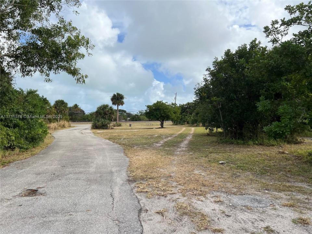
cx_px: 156
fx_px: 234
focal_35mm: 26
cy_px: 117
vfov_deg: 53.1
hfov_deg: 67.3
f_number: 1.5
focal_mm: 5.7
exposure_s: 1/4831
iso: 50
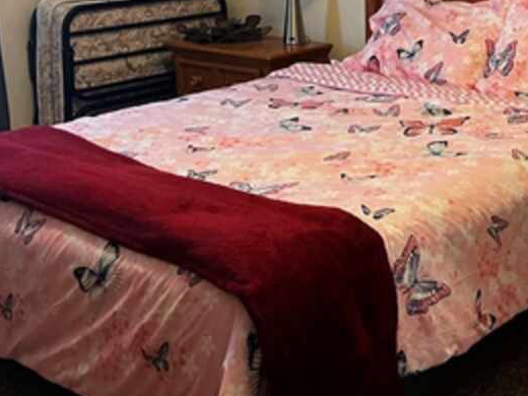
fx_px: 976
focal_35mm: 64
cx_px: 453
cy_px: 44
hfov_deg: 29.3
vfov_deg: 22.4
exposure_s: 1/60
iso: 400
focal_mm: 5.1
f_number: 1.6
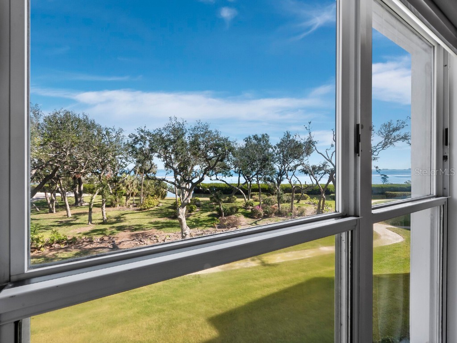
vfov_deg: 85.7
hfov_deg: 102.1
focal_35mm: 14
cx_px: 228
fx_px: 185
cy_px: 172
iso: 400
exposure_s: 1/30
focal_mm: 7
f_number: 11
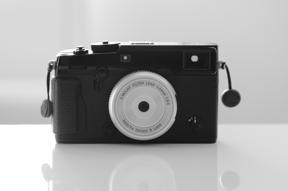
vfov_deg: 10.1
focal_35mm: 135
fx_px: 1079
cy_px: 96
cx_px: 144
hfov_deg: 15.2
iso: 800
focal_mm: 90
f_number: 4
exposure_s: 1/20
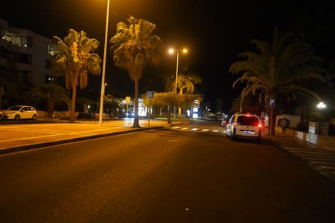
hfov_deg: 65.5
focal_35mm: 28
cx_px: 168
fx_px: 261
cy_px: 112
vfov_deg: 46.4
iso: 12800
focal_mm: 28
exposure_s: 1/100
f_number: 3.5
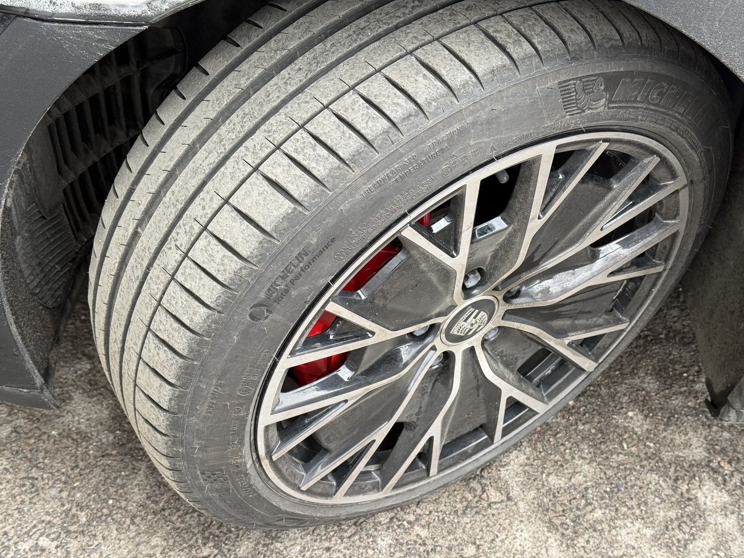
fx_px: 1032
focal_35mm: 48
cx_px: 372
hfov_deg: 39.7
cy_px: 279
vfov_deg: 30.3
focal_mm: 6.76
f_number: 1.78
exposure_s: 1/121
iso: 64
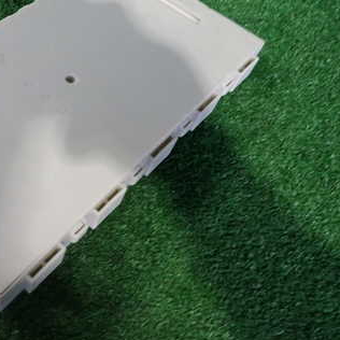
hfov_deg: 38.0
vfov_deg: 39.9
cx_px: 52
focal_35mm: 42
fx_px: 467
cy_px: 139
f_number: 2
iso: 200
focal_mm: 4.5
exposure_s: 1/30
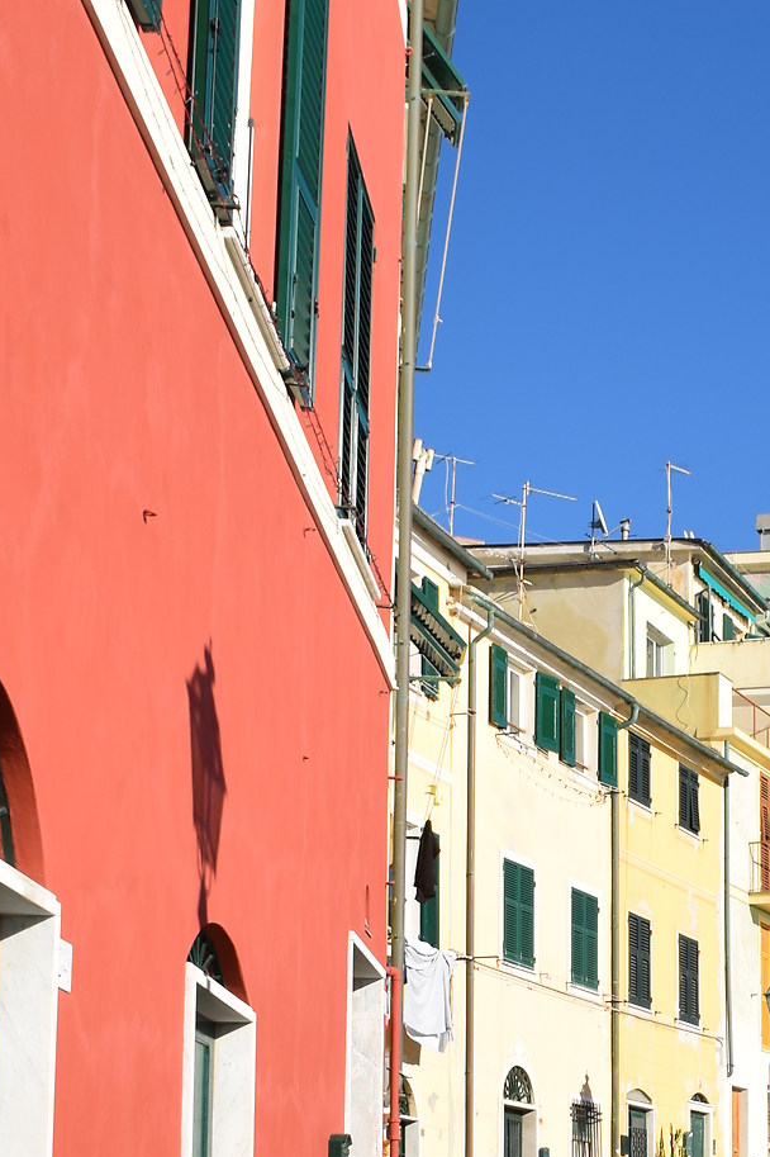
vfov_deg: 27.8
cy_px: 950
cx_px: 760
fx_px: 2279
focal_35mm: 71
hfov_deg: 18.7
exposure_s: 1/200
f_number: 10
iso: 100
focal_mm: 18
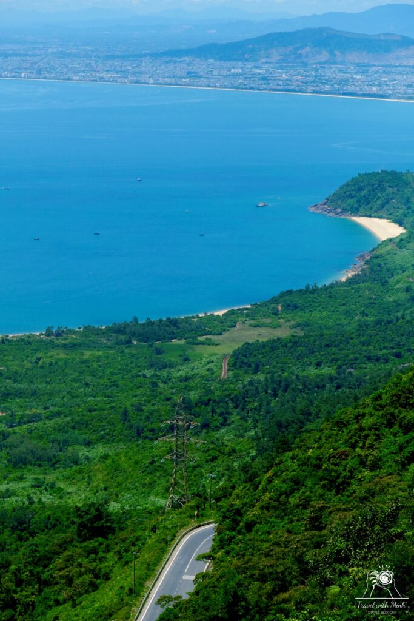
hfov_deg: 13.0
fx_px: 1810
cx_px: 207
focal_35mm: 105
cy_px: 310
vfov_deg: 19.5
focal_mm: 70
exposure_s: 1/3800
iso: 800
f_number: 5
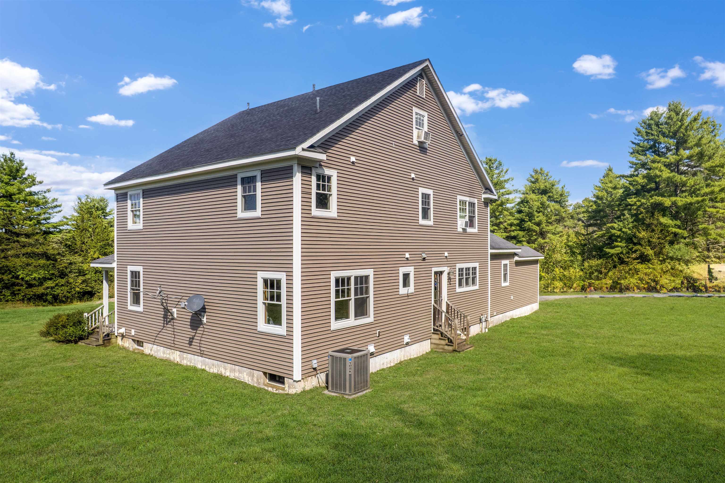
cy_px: 242
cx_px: 362
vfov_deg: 57.2
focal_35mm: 22
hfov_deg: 78.6
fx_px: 443
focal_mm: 8.38
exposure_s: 1/180
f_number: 2.8
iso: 120
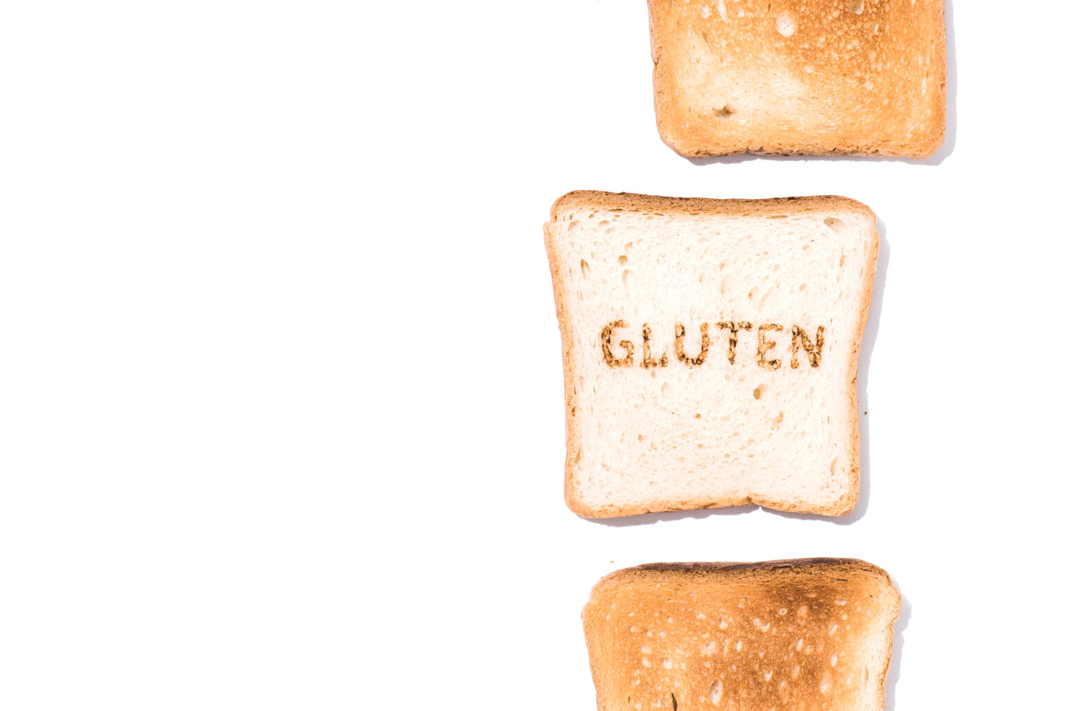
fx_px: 3107
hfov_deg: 19.5
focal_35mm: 105
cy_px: 356
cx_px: 532
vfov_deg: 13.0
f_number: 10
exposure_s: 1/125
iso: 200
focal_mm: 105
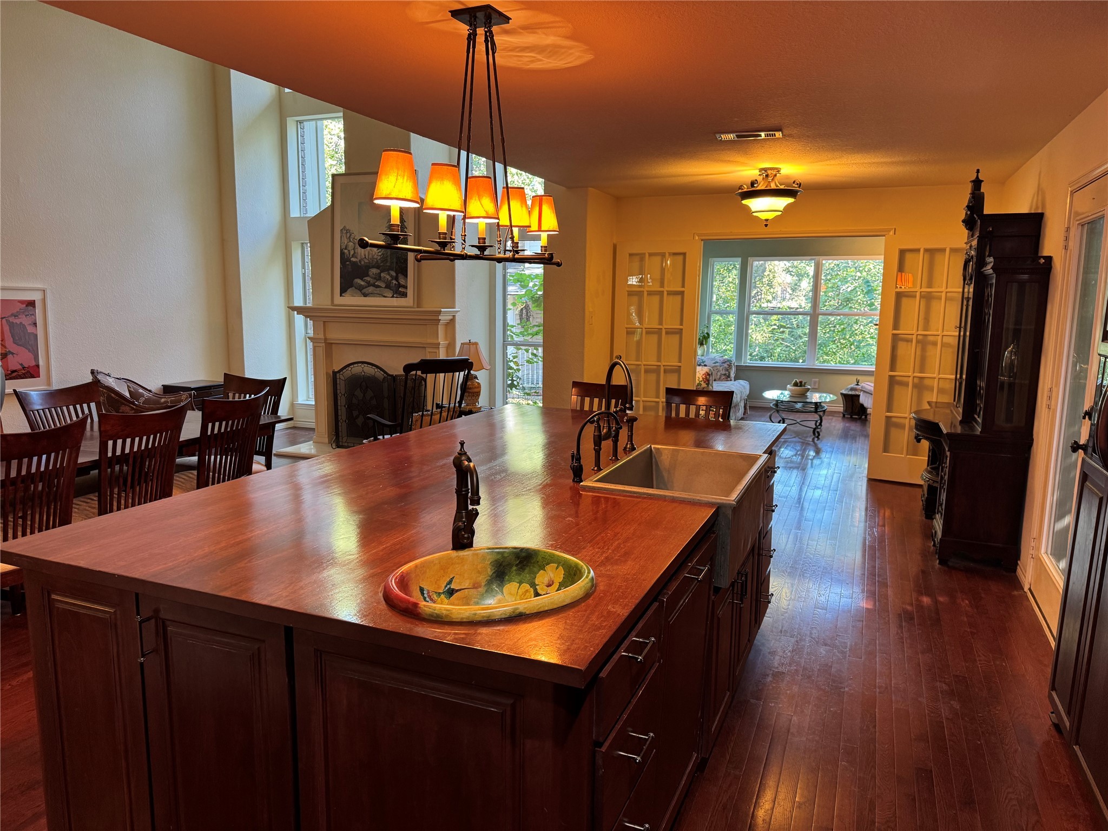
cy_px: 416
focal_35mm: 24
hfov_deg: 71.6
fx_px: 768
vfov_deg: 56.8
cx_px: 554
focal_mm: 6.76
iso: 200
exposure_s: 1/60
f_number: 1.78
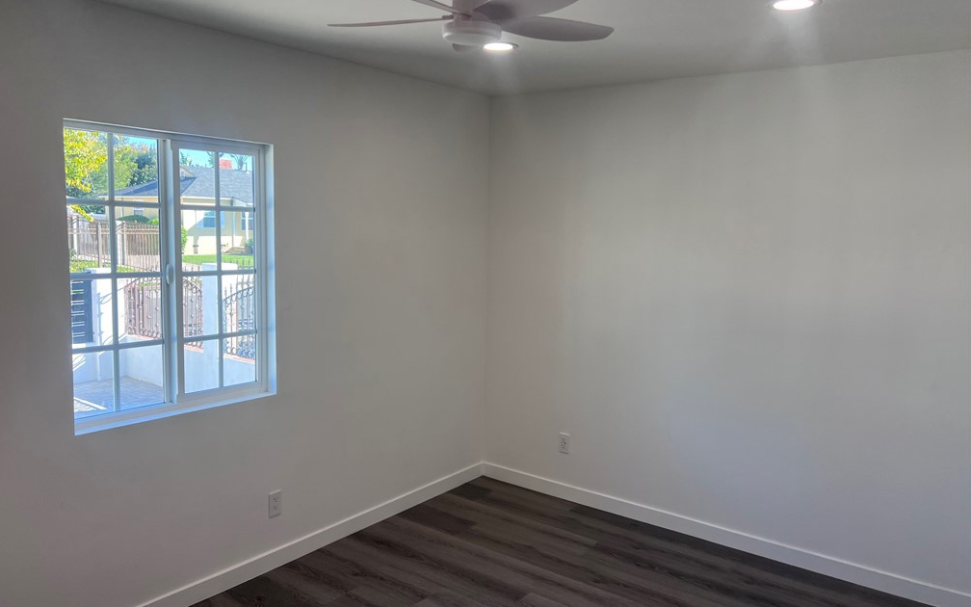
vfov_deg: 44.5
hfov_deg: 66.5
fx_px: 741
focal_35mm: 28
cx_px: 480
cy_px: 296
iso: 50
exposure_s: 1/239
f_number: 1.5
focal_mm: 5.7
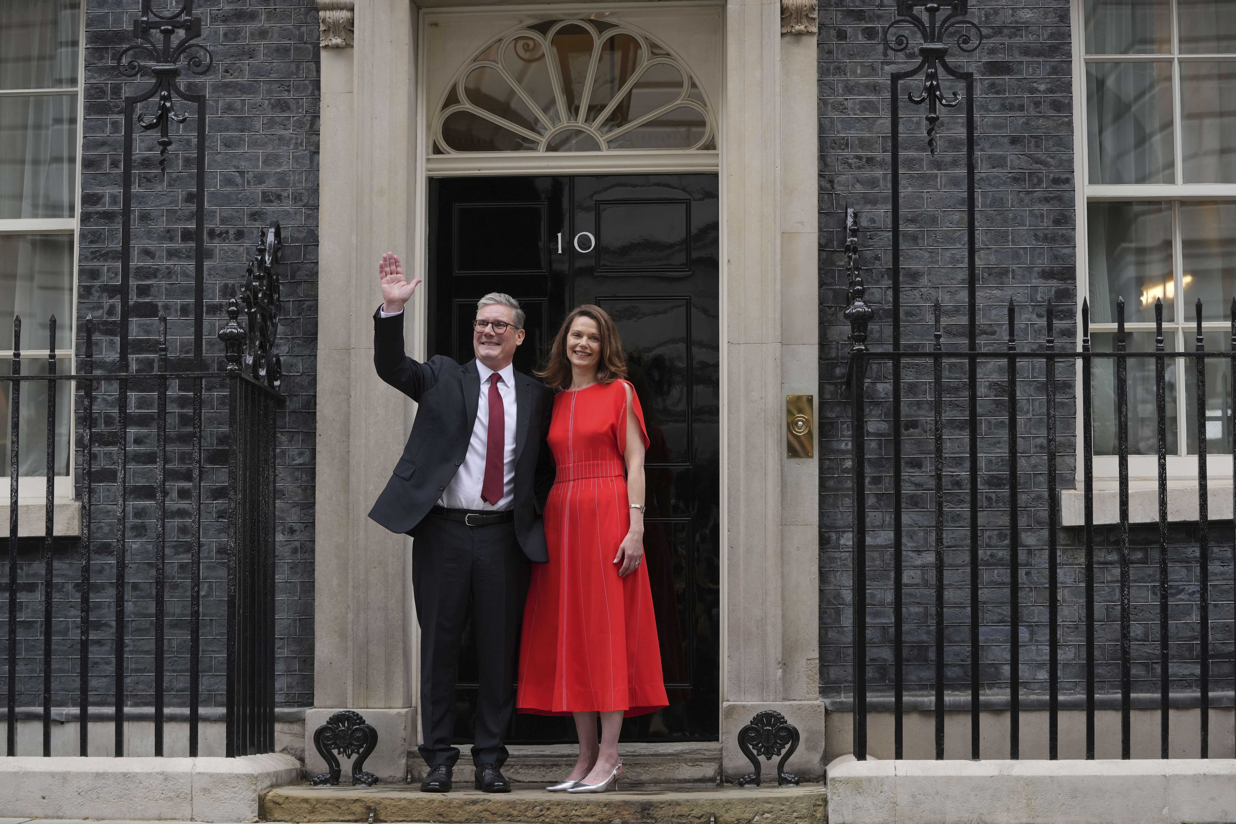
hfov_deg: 26.0
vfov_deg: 17.5
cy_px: 412
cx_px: 618
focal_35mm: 78
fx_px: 2678
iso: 640
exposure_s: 1/1000
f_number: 4
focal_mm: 78
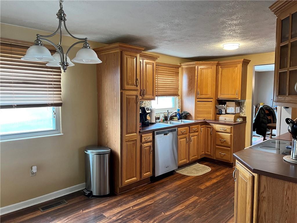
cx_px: 148
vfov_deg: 53.1
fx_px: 223
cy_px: 112
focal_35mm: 26
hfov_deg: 67.3
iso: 250
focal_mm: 5.7
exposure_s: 1/60
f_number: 1.5
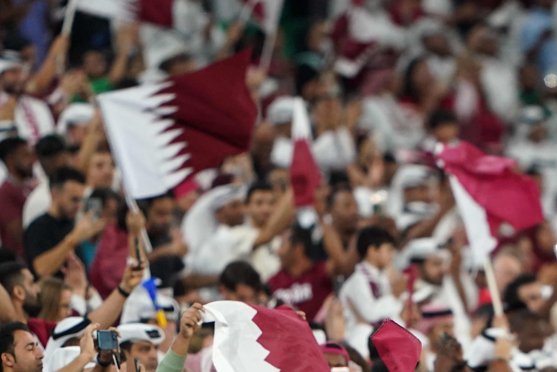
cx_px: 502
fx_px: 17652
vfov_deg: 1.2
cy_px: 352
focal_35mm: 1141
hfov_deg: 1.8
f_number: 2.8
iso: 2500
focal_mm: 400
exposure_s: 1/1250
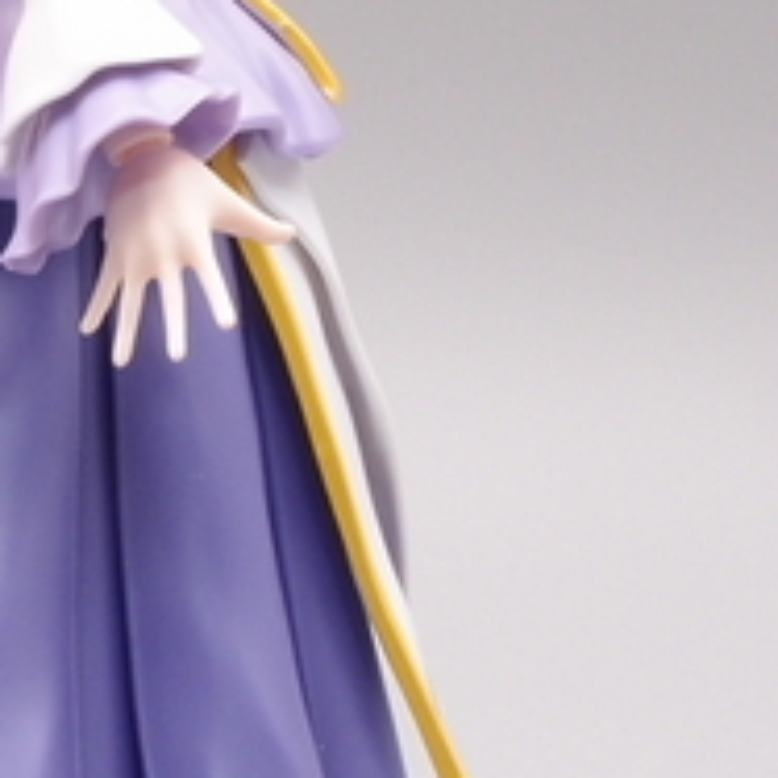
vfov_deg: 10.0
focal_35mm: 174
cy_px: 250
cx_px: -270
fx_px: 4424
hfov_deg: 9.8
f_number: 8
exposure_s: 1/5
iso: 100
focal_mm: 9.87
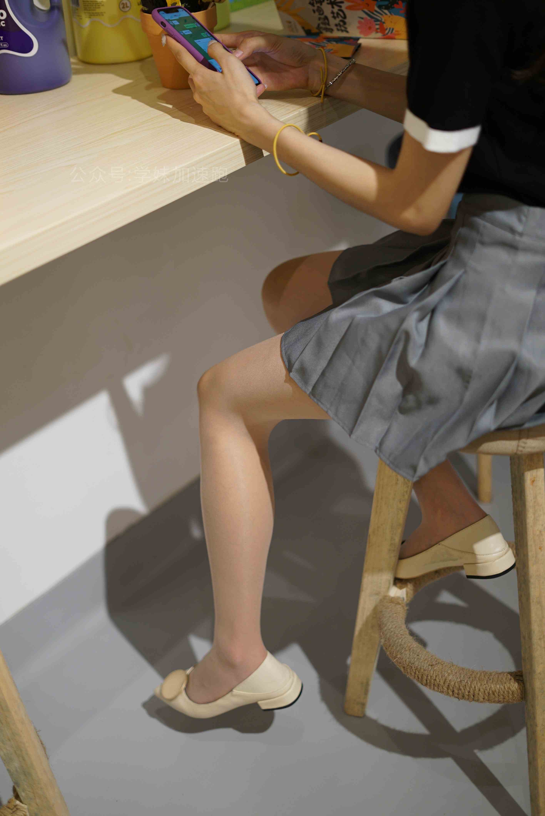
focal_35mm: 50
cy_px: 408
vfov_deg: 39.6
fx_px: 1134
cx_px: 272
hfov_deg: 27.0
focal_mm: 50
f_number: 1.8
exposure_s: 1/125
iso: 200
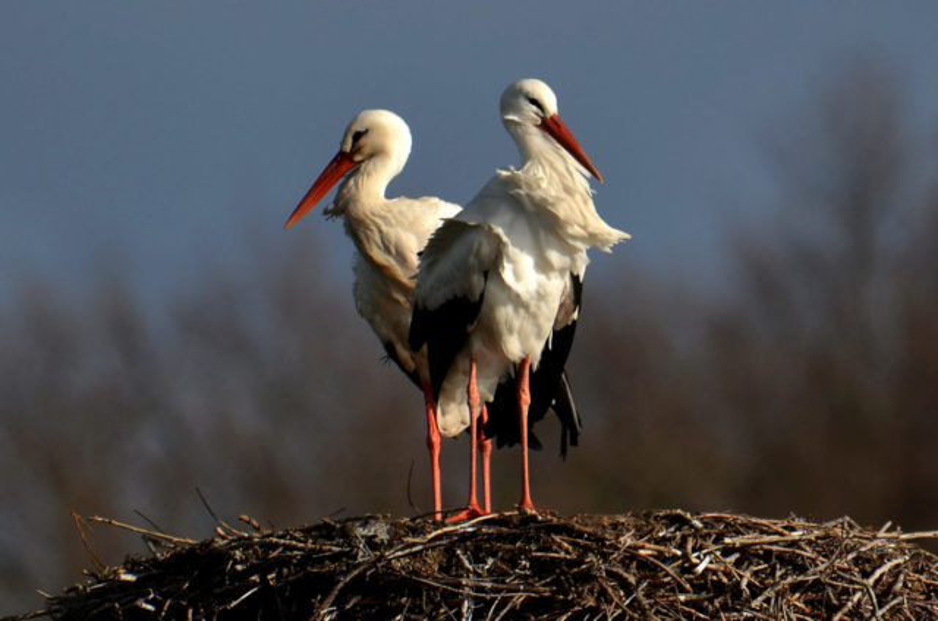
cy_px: 310
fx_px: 23403
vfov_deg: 1.5
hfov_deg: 2.3
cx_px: 469
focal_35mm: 900
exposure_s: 1/1600
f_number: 6.3
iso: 220
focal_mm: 600
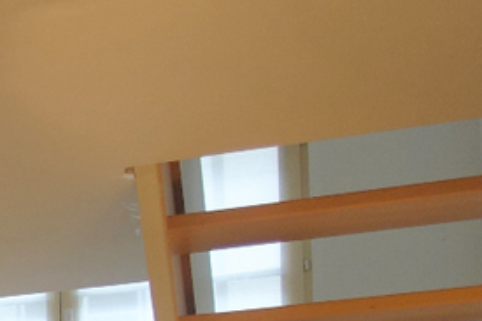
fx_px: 1579
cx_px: -482
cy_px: 584
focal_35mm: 118
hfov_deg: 14.4
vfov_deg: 10.8
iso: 125
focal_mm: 8.8
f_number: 2
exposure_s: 1/30
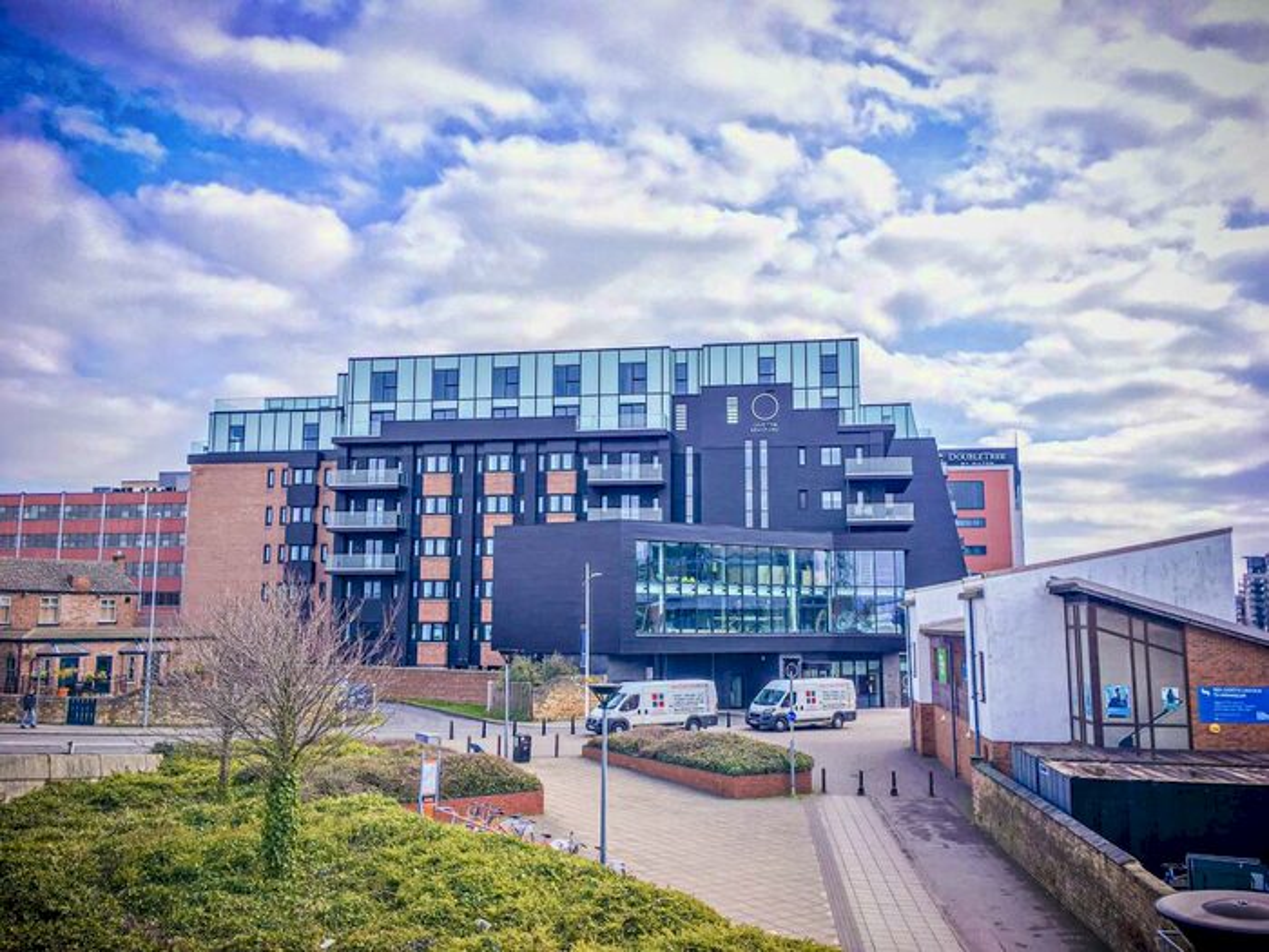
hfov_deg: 61.7
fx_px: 1063
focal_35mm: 29
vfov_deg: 48.2
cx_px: 634
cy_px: 476
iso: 25
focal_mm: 4.15
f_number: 2.2
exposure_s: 1/640
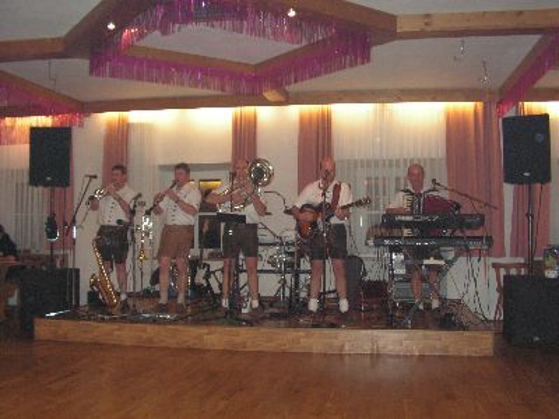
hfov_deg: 51.4
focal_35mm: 36
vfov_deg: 39.7
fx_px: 581
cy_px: 210
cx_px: 280
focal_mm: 6
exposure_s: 1/40
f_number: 3.2
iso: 160
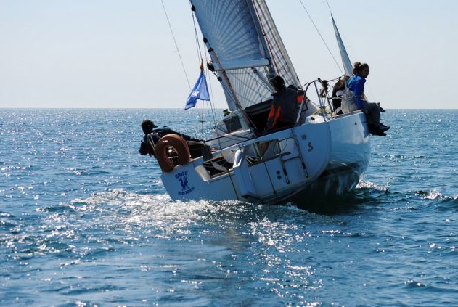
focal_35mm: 137
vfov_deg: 10.0
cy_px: 117
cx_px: 264
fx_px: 1746
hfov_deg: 14.9
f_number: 6.3
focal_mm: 72
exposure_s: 1/640
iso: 100
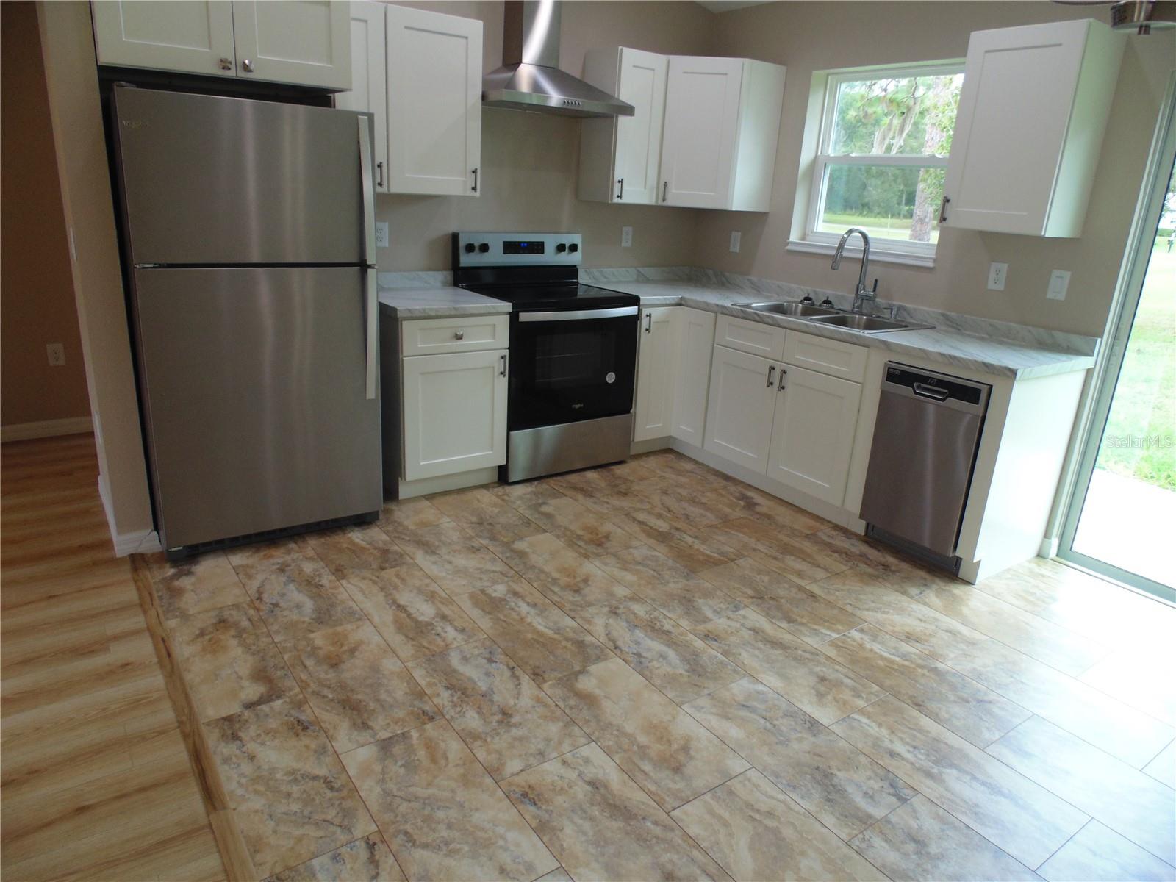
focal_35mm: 22
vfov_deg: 61.1
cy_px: 441
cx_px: 588
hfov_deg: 76.4
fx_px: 747
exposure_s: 1/40
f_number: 3.1
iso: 80
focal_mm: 4
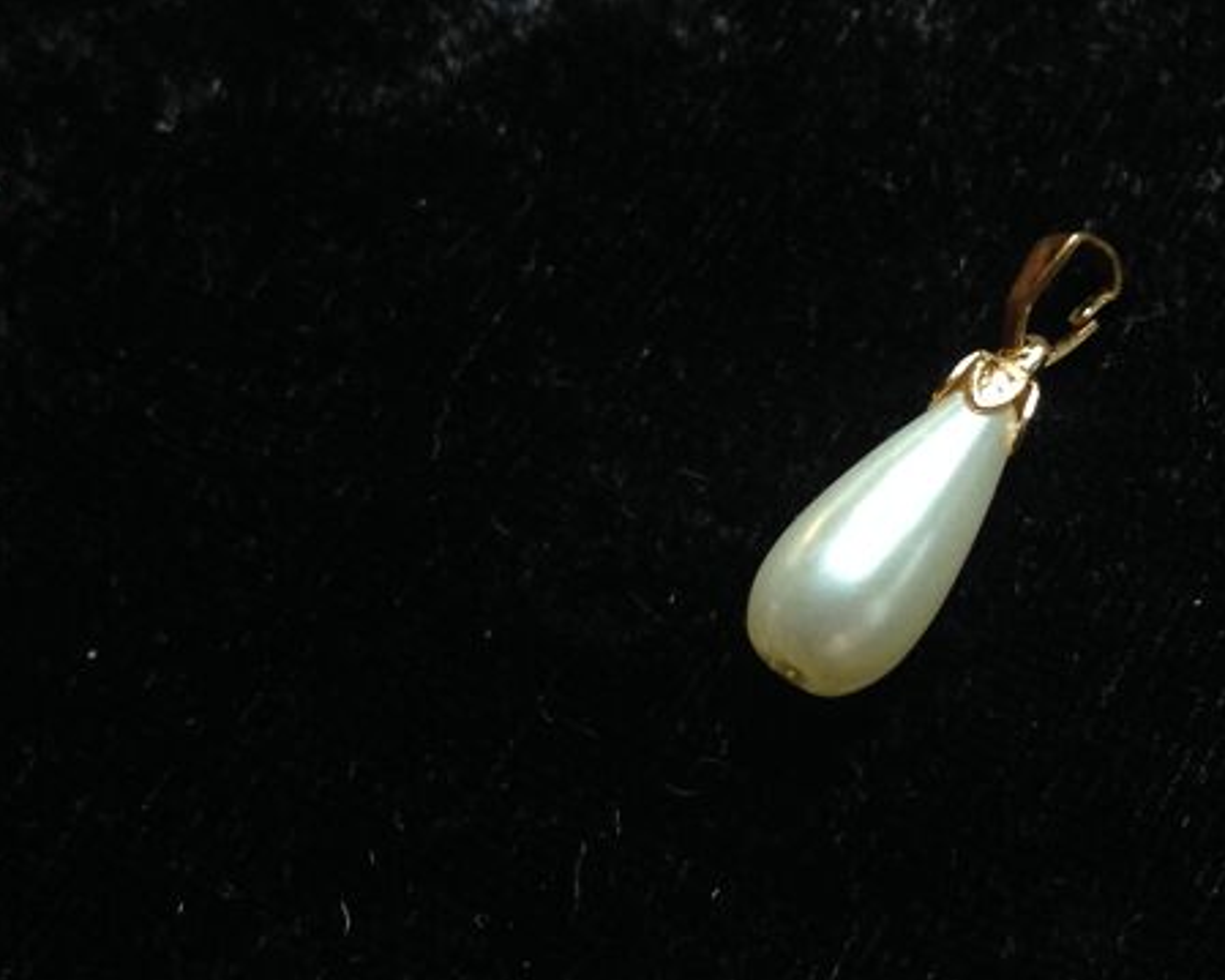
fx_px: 2755
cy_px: 449
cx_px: 1026
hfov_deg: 24.6
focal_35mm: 76
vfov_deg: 20.2
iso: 125
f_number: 2.4
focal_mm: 4.28
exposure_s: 1/15
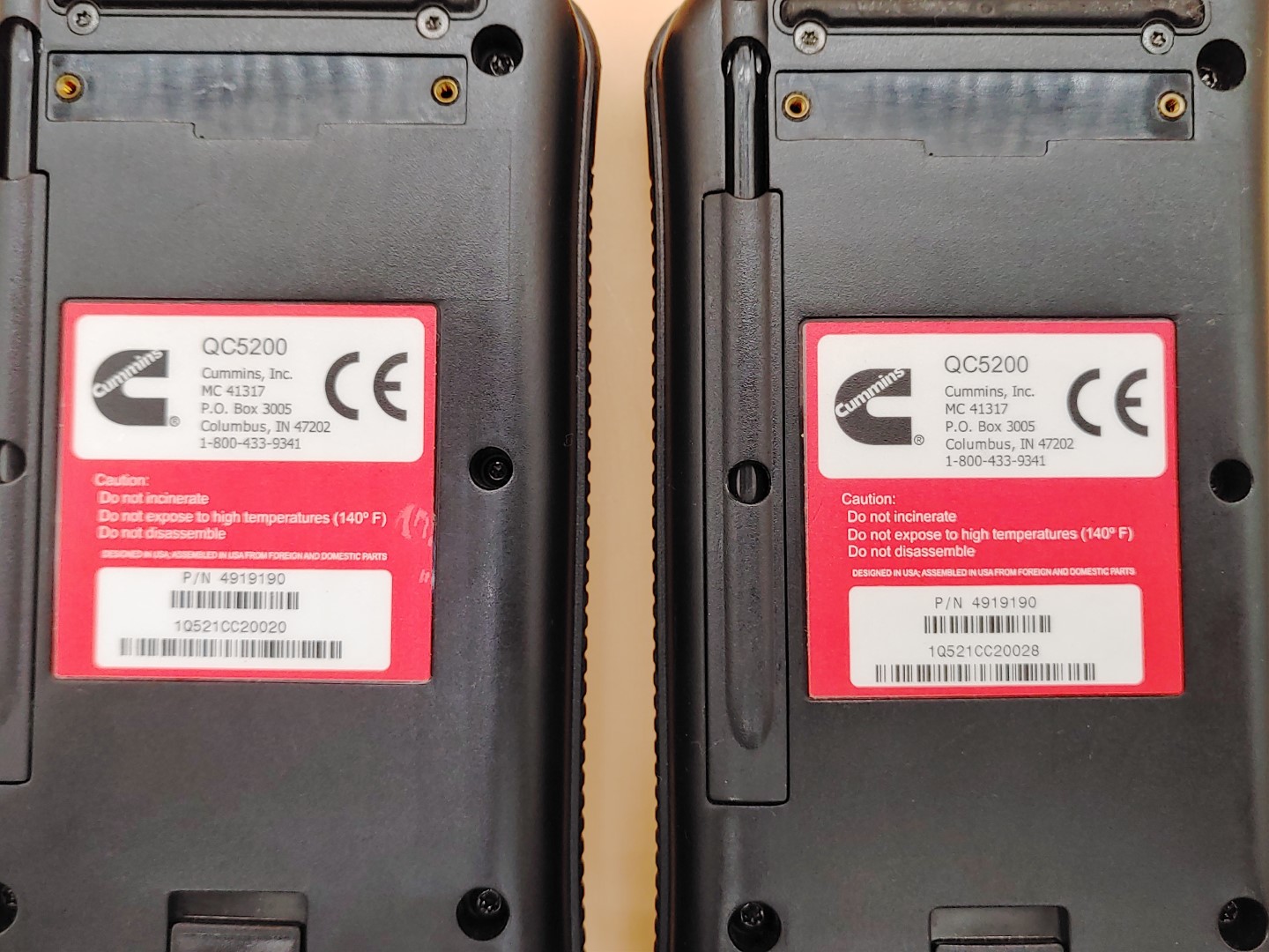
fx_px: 1210
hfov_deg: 55.4
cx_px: 634
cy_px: 476
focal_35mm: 33
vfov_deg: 42.9
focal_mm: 4.36
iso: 50
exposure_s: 1/60
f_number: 1.8
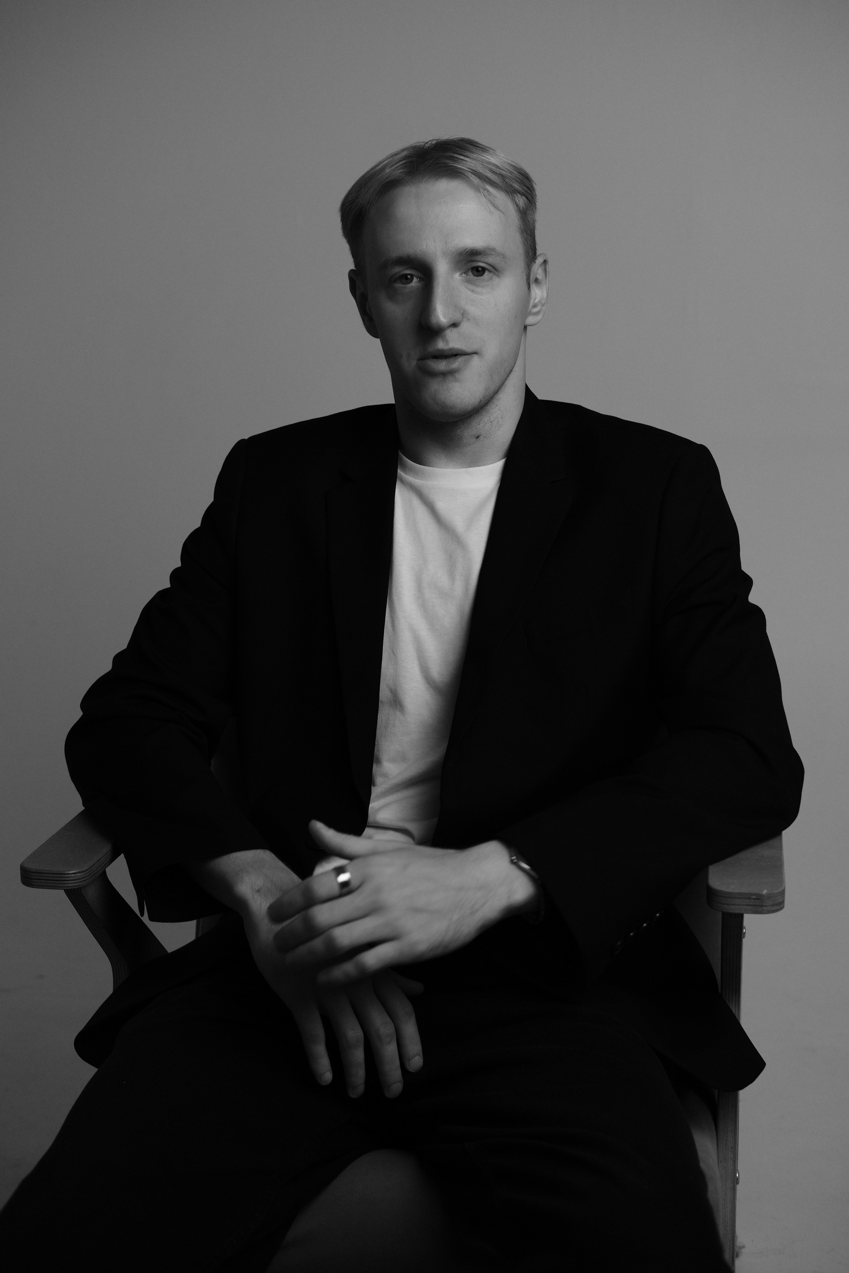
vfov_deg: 37.5
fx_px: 1875
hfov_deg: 25.5
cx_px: 424
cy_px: 636
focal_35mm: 53
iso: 400
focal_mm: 35
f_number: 3.6
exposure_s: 1/110
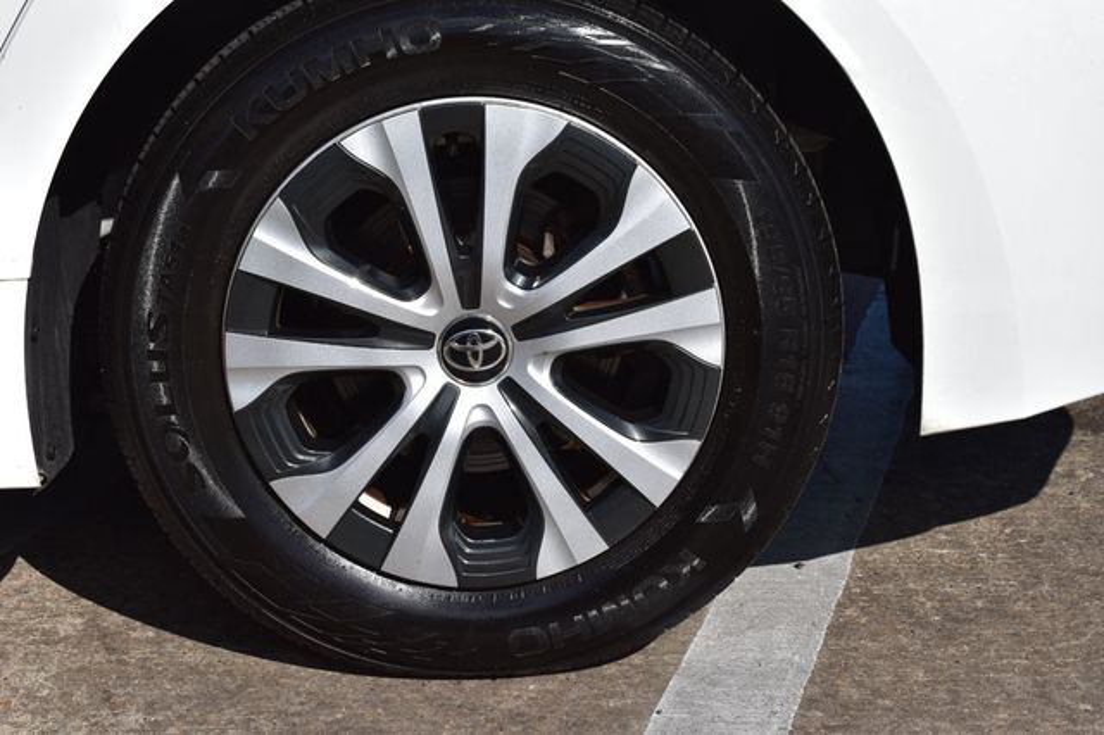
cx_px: 552
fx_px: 1839
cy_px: 368
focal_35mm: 60
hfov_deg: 33.4
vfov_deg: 22.6
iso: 200
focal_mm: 40
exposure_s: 1/500
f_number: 11
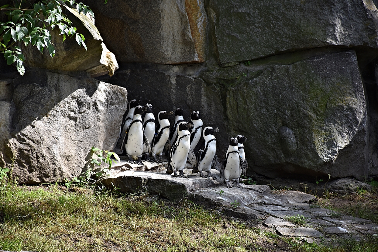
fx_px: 2205
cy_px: 126
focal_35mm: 210
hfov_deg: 9.8
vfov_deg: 6.5
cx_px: 189
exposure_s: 1/500
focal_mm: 140
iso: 280
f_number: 5.6
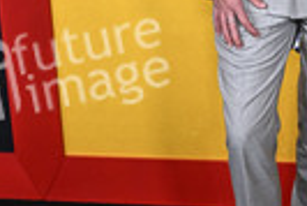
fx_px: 948
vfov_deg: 12.1
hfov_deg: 18.0
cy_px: -42
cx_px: 302
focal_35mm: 111
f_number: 5.6
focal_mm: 37
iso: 2000
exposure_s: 1/250
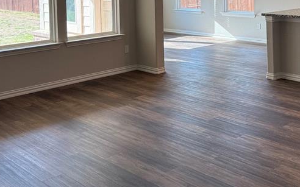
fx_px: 433
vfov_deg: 23.4
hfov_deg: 38.0
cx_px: 186
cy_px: 4
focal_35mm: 53
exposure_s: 1/228
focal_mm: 6.76
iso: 100
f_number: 1.78
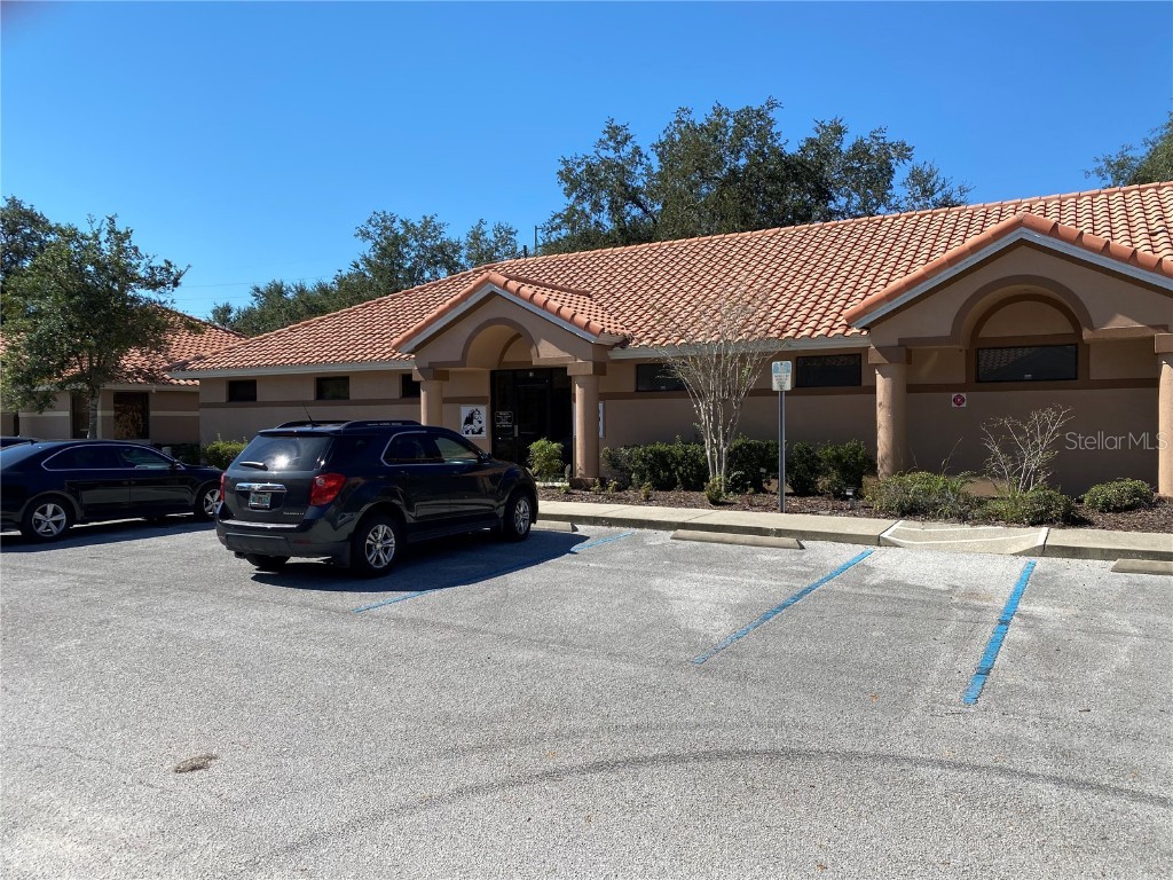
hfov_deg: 67.3
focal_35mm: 26
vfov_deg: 53.1
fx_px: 881
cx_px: 586
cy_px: 440
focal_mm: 4.25
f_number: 1.8
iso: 32
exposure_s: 1/2967
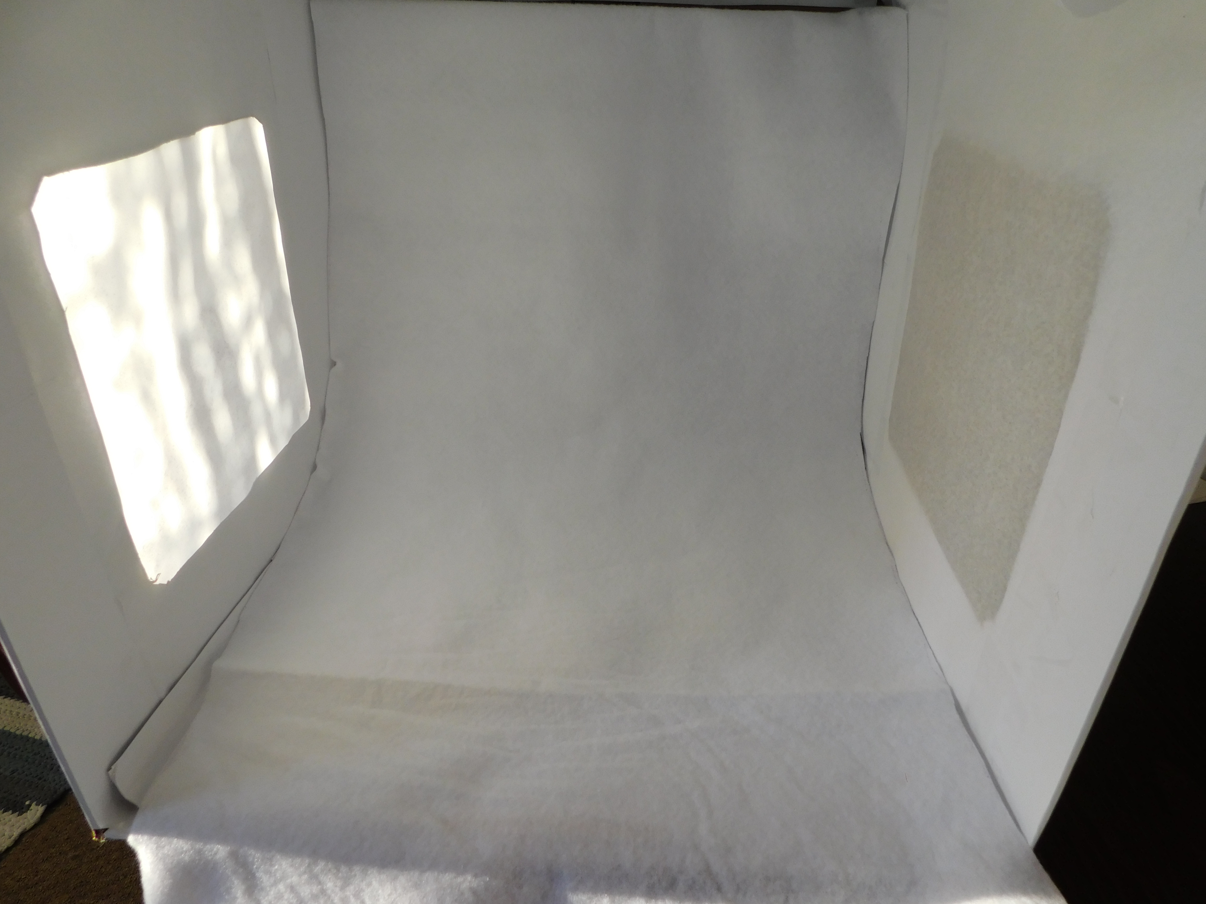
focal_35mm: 23
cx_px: 603
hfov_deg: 73.9
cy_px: 452
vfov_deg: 58.9
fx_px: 801
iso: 125
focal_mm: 4
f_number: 3
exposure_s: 1/80
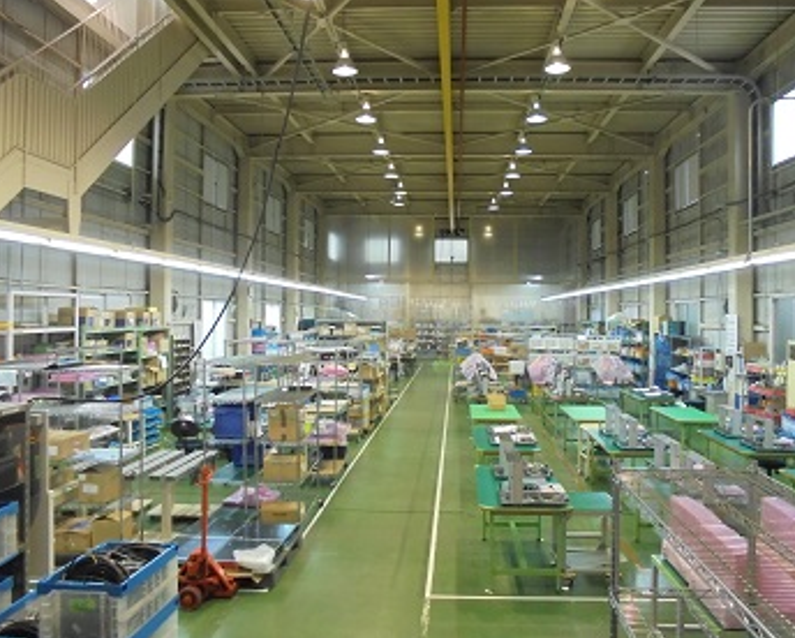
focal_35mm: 28
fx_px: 660
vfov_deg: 51.6
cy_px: 313
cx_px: 425
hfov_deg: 62.1
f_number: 3.5
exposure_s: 1/30
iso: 320
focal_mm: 4.6
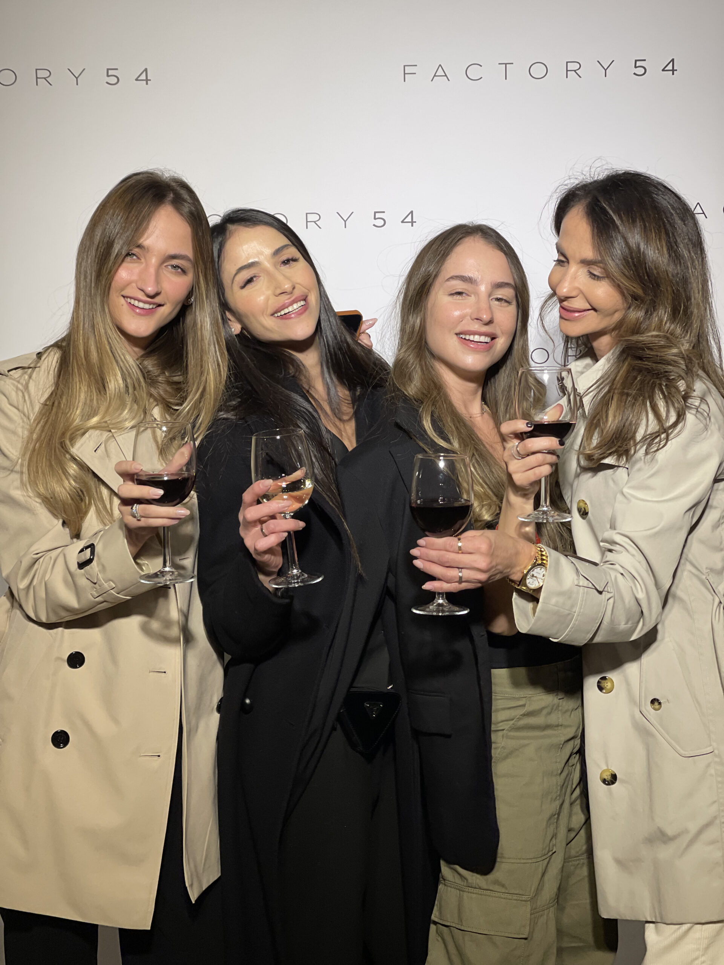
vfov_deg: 30.3
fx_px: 1785
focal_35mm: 64
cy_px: 482
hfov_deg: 22.9
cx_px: 362
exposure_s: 1/100
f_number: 2.2
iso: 50
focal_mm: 7.5
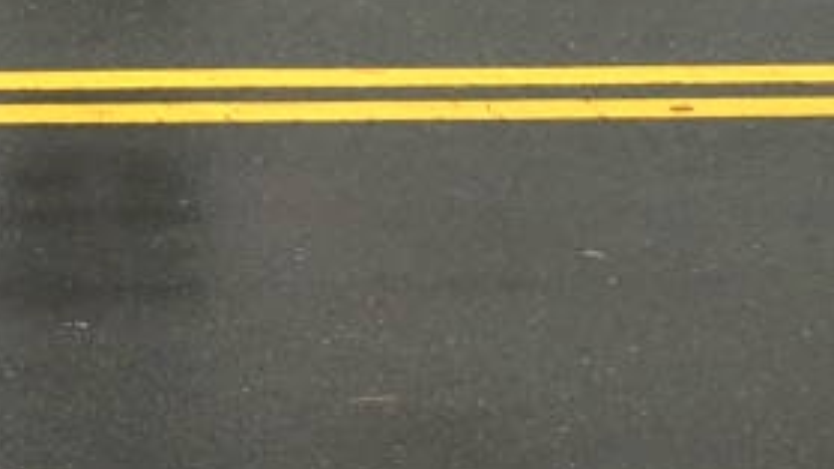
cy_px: -744
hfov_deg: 6.8
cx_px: -951
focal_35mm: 304
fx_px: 6723
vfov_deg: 3.9
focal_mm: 50
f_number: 4
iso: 1250
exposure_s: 1/200
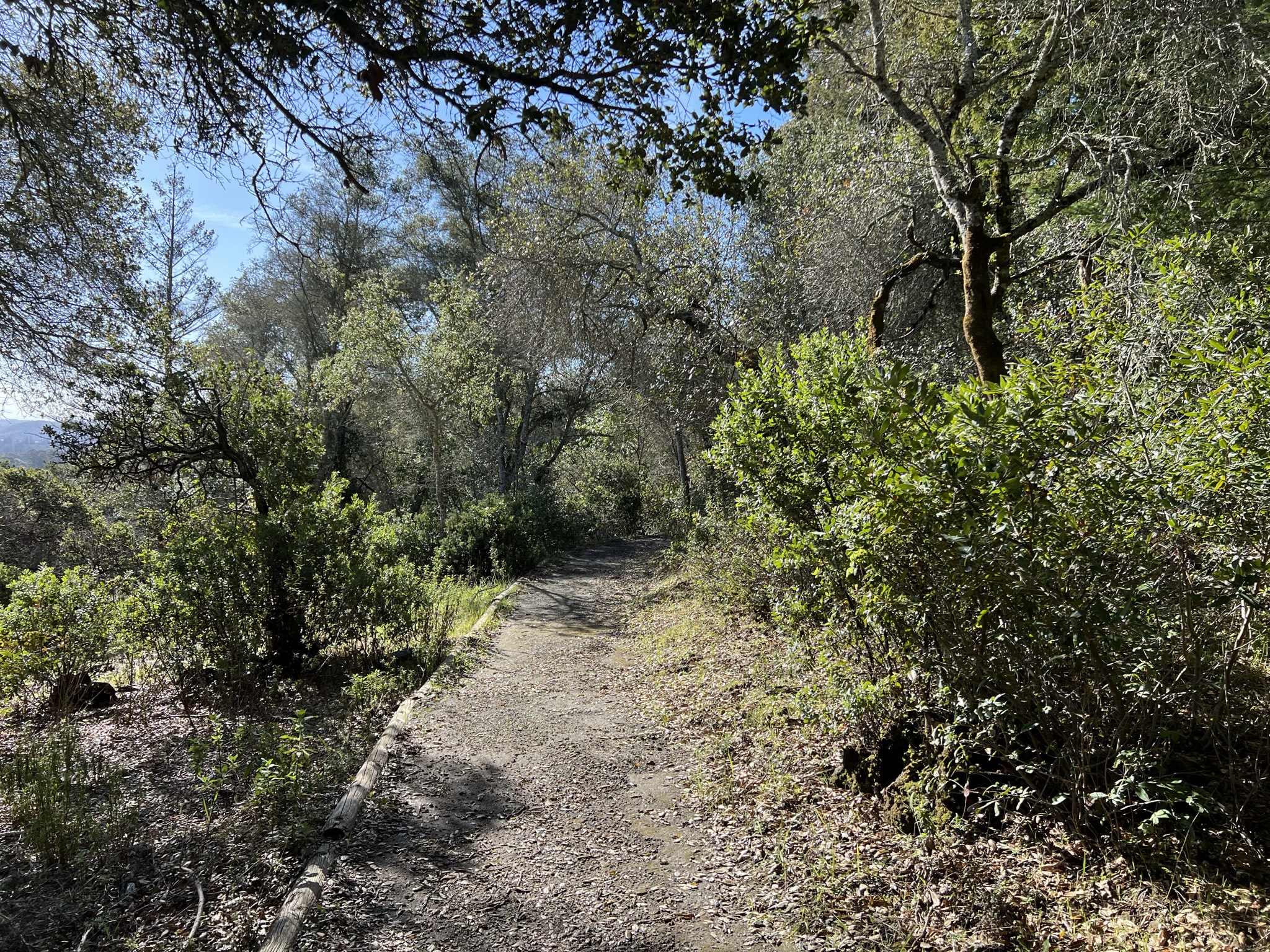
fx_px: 954
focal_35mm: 26
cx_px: 635
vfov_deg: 53.1
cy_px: 476
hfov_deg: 67.3
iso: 50
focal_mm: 5.7
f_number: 1.5
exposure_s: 1/1266
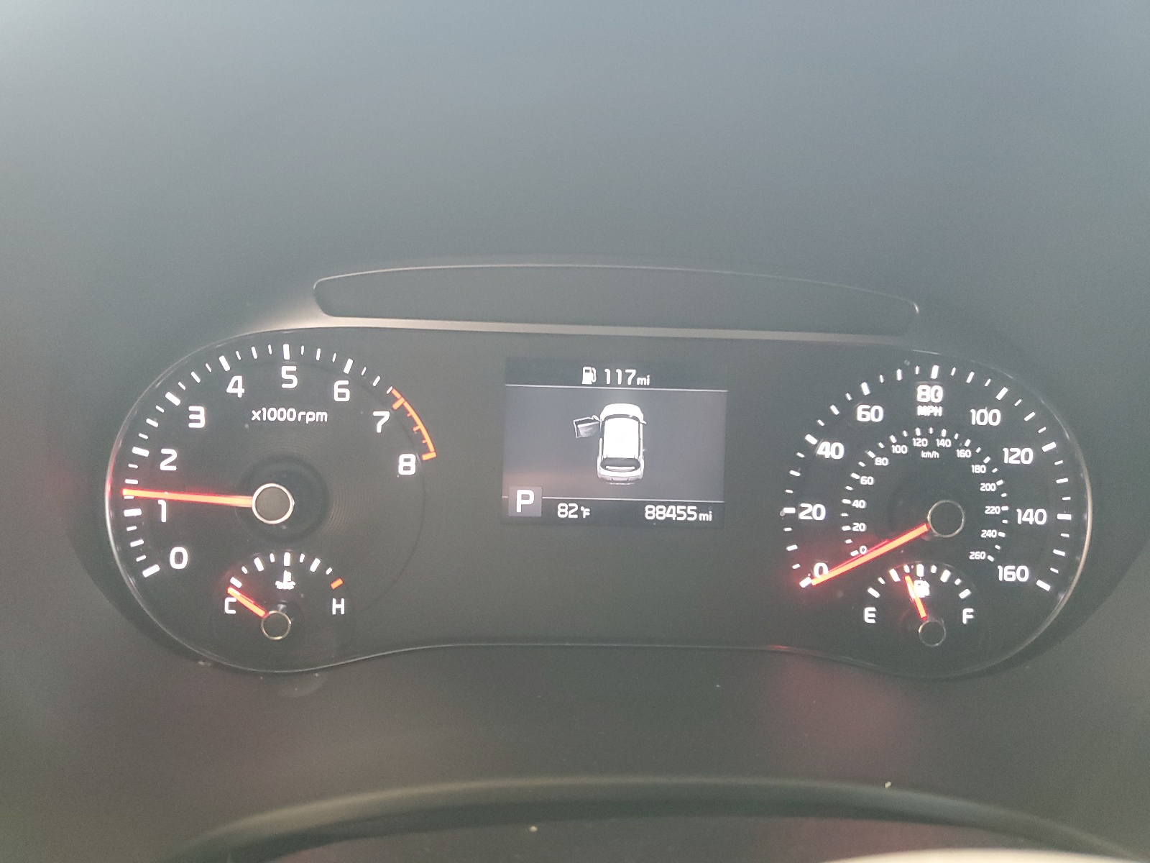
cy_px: 432
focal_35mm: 26
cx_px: 575
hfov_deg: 67.3
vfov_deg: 53.1
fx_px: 864
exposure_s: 1/40
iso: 314
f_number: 1.5
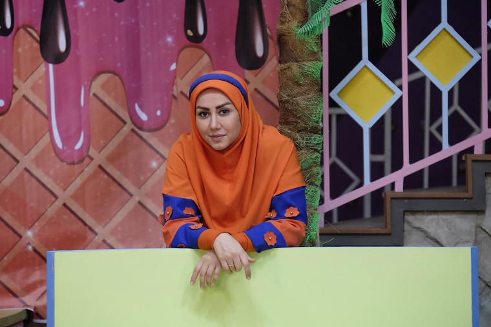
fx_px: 2004
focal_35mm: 147
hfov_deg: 14.0
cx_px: 246
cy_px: 164
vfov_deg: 9.3
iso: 3200
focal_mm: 98.2
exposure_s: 1/400
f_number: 4
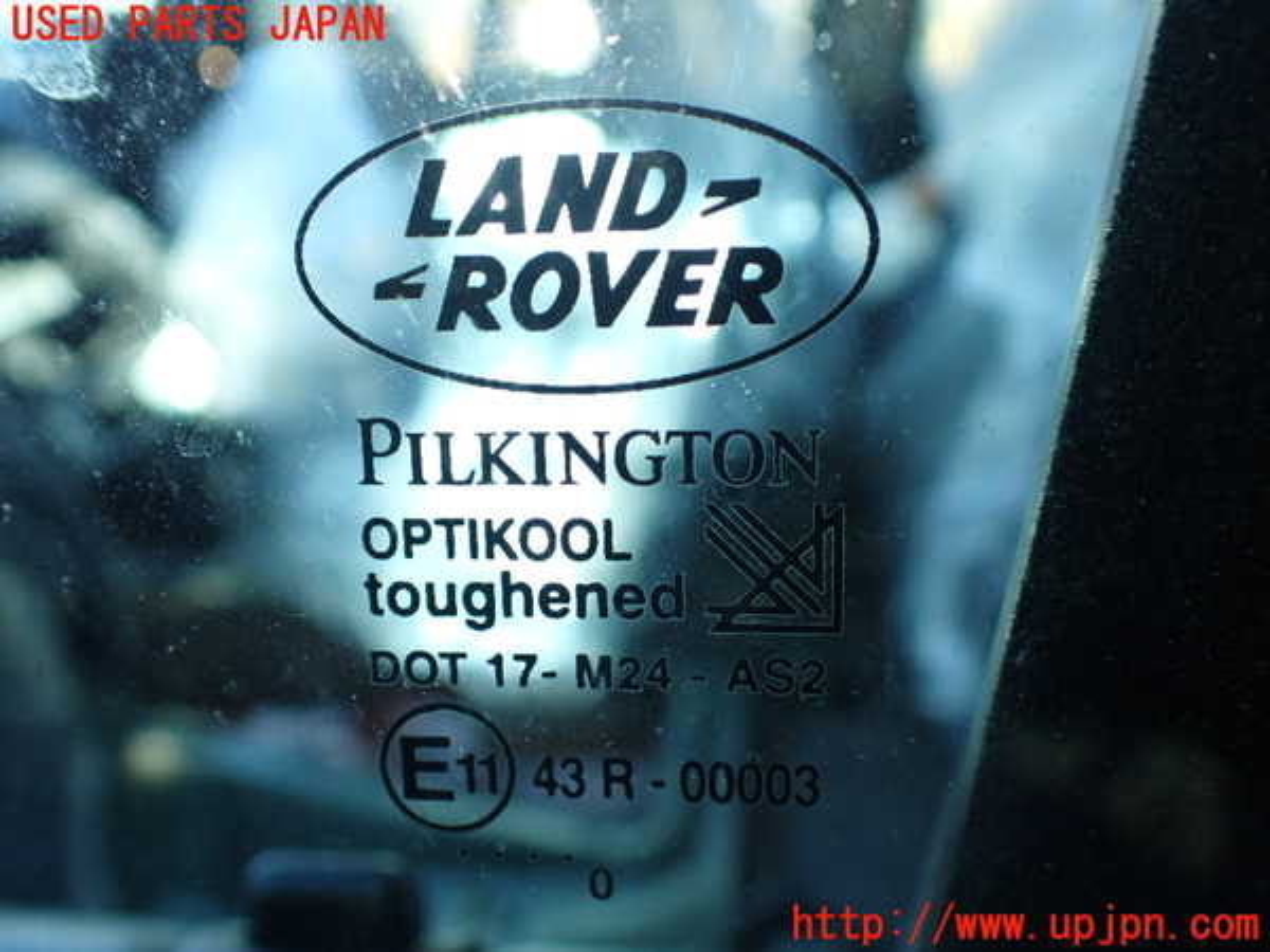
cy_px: 476
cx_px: 635
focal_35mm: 30
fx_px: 1101
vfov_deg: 46.8
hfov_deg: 60.0
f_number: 2.3
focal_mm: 5.4
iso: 160
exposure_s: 1/125
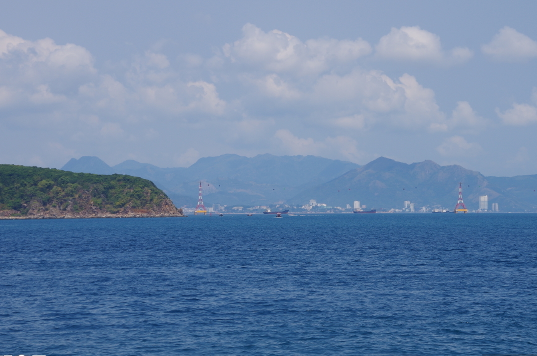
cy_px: 161
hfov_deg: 14.4
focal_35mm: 143
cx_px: 306
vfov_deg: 9.6
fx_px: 2129
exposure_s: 1/160
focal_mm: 80
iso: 100
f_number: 11
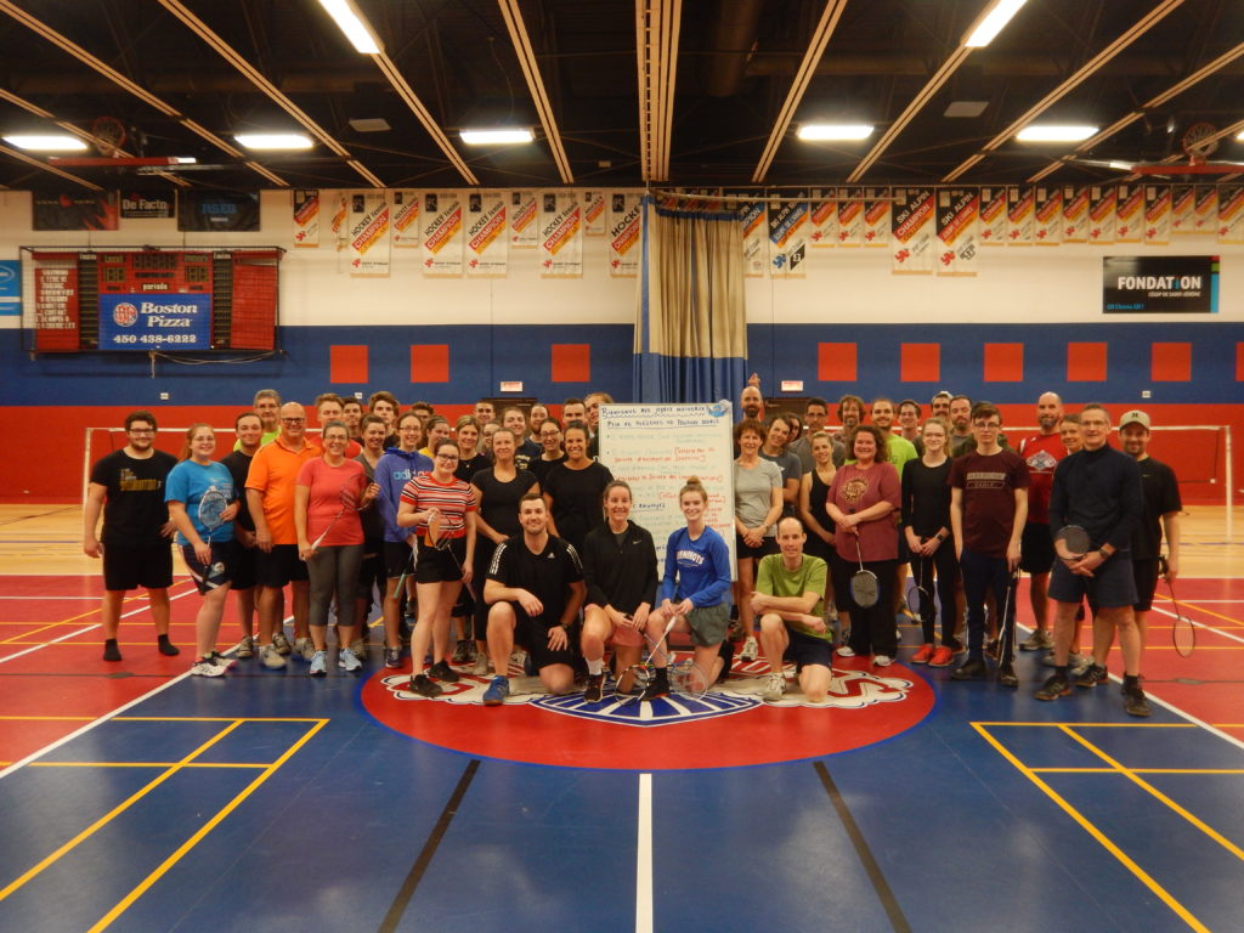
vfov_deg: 48.2
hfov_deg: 61.7
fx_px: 1042
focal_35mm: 29
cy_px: 466
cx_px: 622
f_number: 2.8
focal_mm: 5.1
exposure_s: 1/30
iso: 250
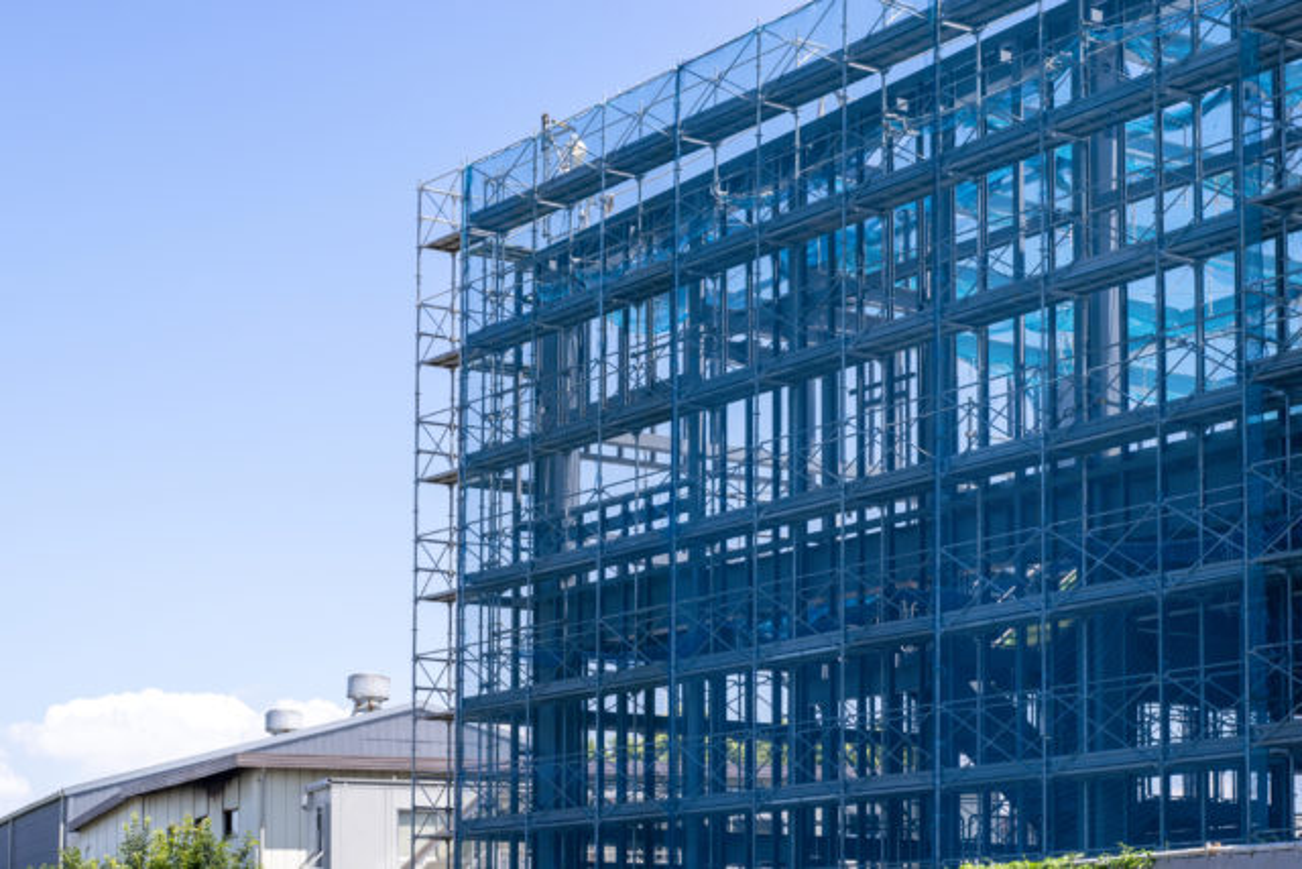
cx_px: 651
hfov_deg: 27.0
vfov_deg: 18.2
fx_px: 2713
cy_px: 434
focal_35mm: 75
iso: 200
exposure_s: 1/320
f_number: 9
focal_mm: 50
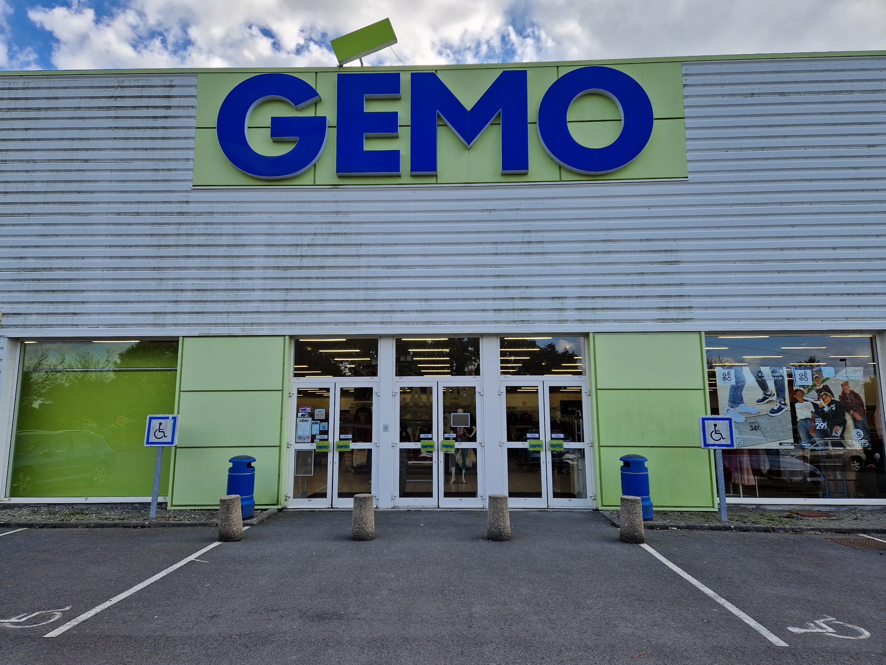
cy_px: 332
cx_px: 443
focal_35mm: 23
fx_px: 589
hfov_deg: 73.9
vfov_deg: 58.9
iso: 50
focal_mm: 5.4
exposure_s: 1/1000
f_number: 1.8
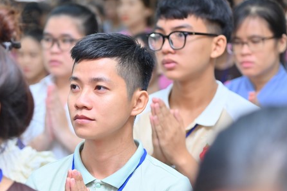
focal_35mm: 175
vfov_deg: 7.8
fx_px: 1395
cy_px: 132
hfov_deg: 11.7
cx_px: 96
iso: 1600
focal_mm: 120
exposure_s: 1/125
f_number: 4.5
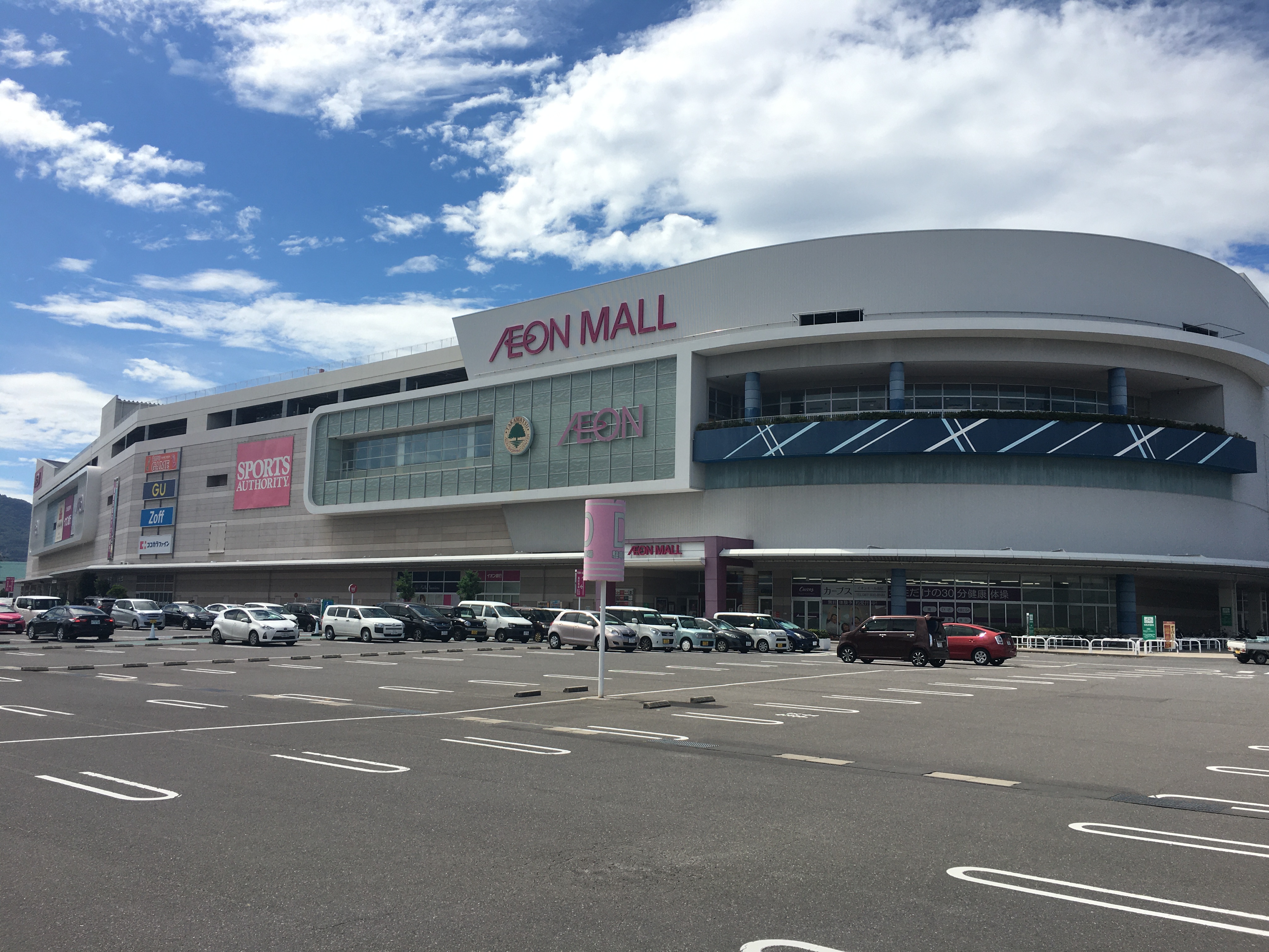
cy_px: 476
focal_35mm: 29
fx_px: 1063
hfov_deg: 61.7
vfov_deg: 48.2
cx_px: 634
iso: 25
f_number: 2.2
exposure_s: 1/2024
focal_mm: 4.15
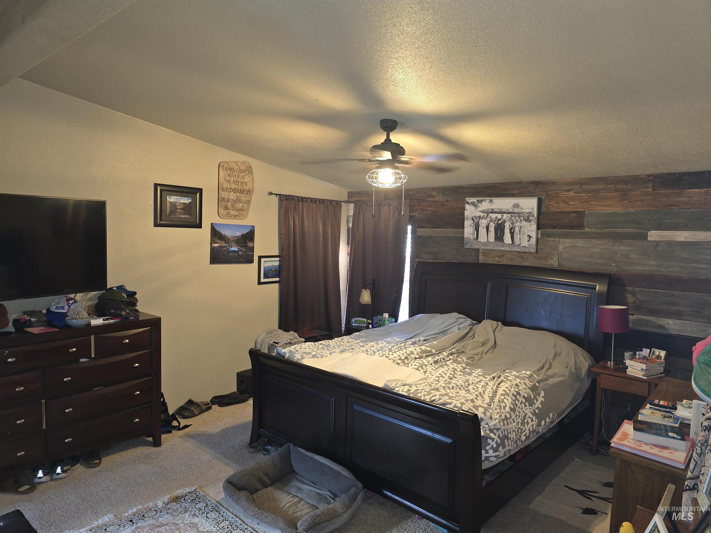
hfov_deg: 73.9
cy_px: 266
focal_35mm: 23
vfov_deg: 58.9
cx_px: 356
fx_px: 472
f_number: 1.7
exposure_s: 1/13.4
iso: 125
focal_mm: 6.3
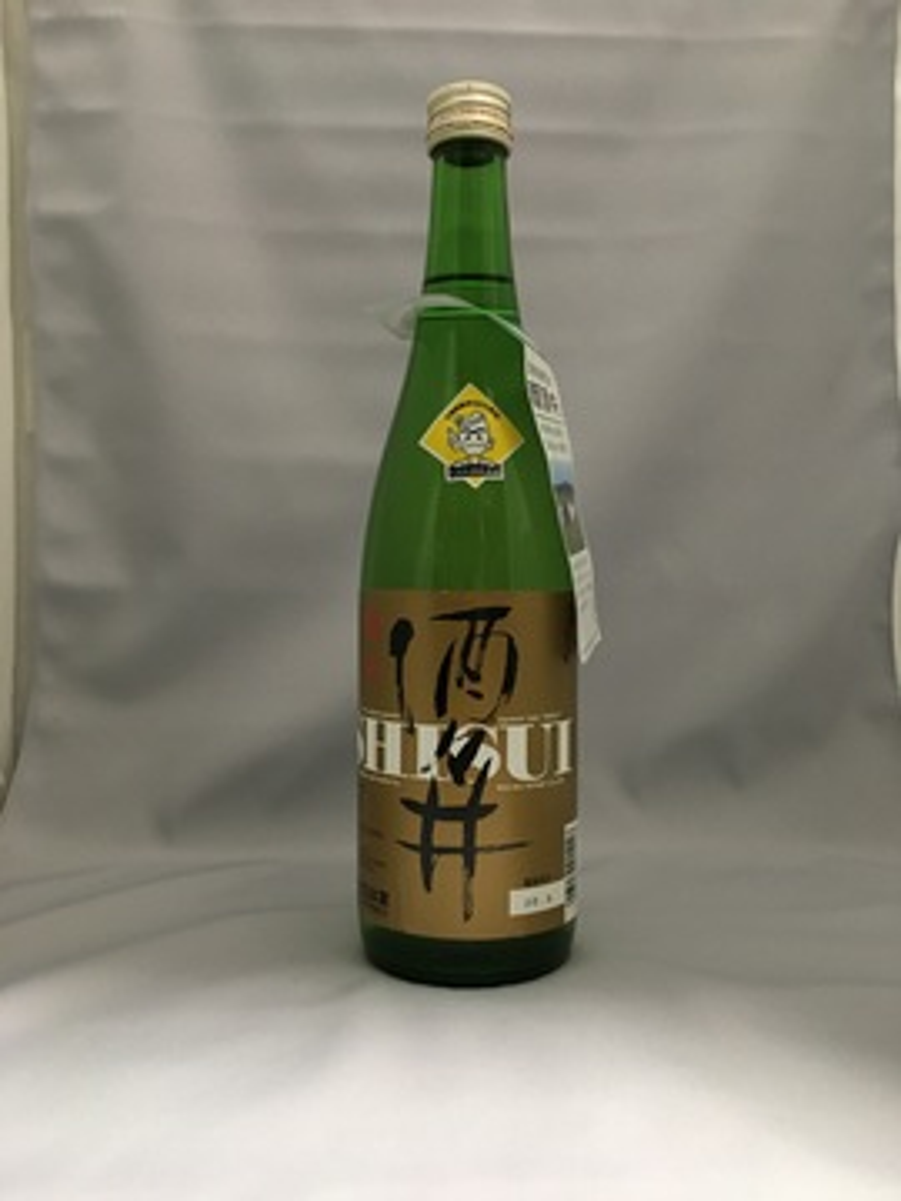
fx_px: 1006
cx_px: 450
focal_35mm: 29
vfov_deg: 61.7
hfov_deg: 48.2
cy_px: 600
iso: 200
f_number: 2.2
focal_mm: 4.15
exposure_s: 1/20
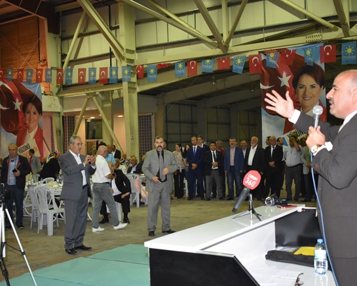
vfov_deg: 33.4
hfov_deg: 41.2
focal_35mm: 45
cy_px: 141
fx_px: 475
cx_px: 181
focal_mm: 26
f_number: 4
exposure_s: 1/60
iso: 1600
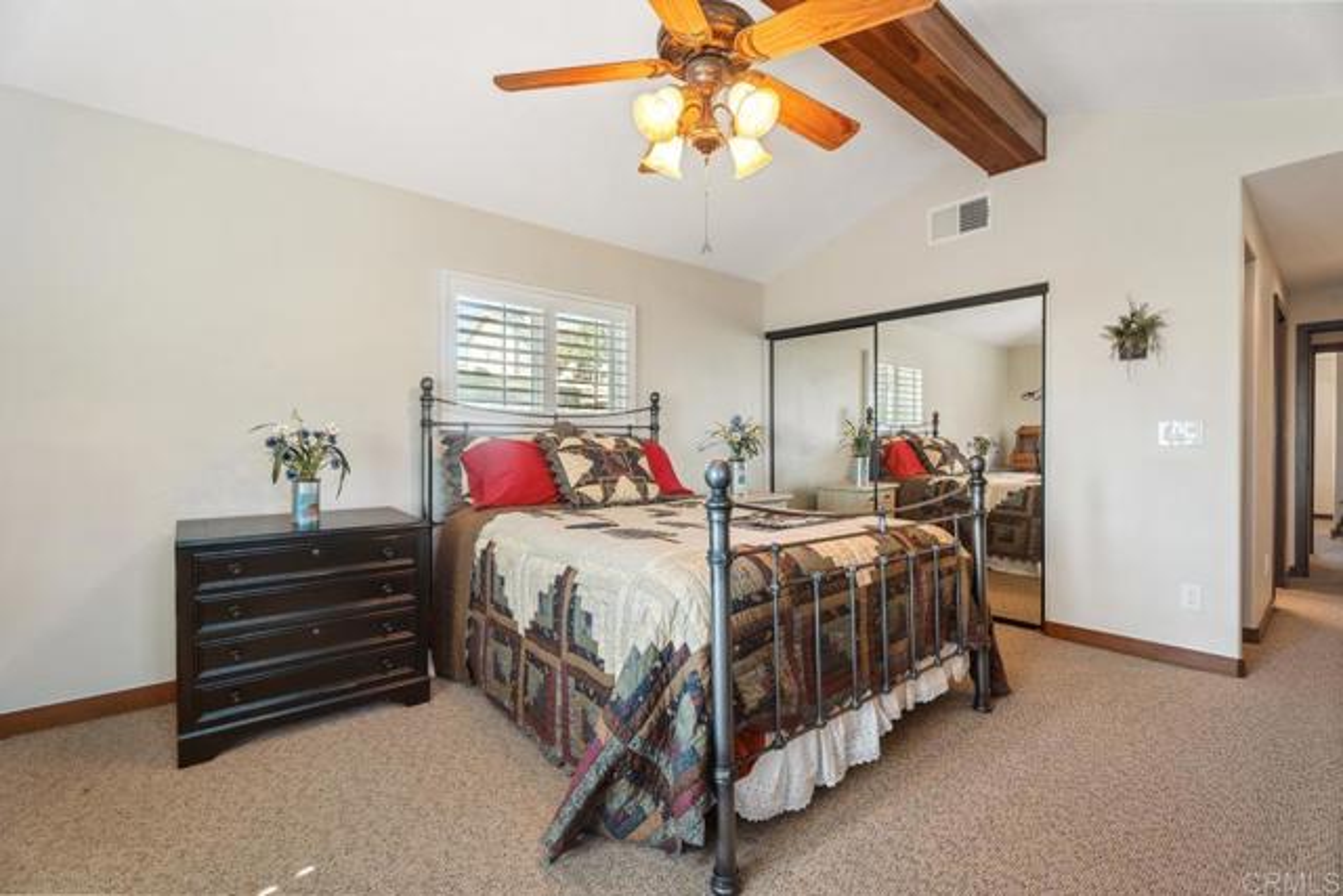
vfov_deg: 73.8
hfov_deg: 96.7
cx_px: 672
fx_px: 597
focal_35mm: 16
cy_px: 448
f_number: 8
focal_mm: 16
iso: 400
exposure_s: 1/25
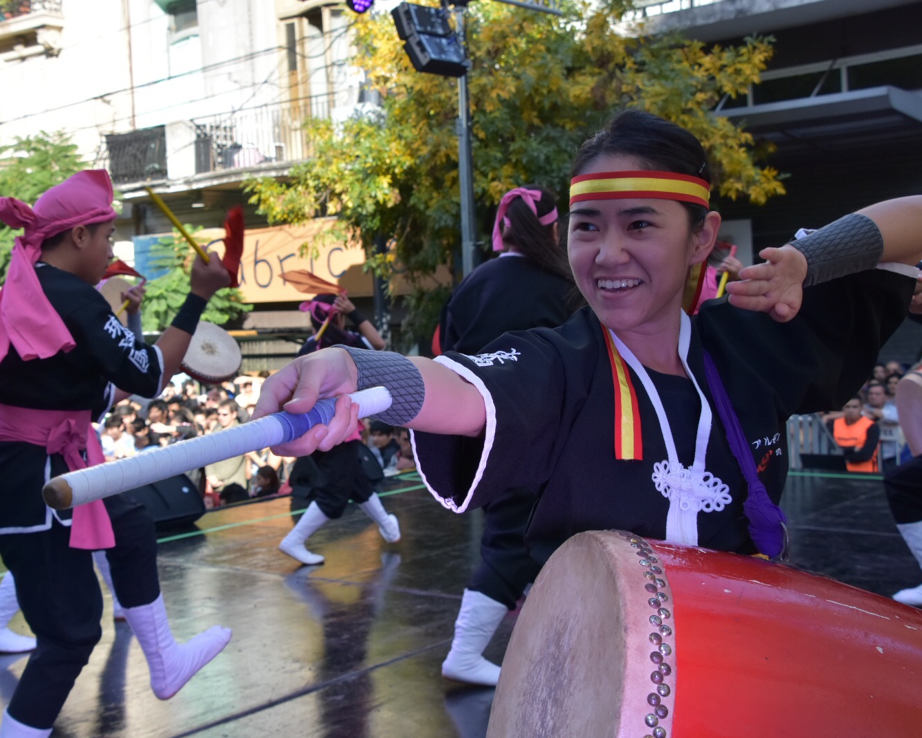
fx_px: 1392
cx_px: 394
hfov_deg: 36.6
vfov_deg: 29.7
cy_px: 367
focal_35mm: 51
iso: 500
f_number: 8
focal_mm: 30
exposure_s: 1/500
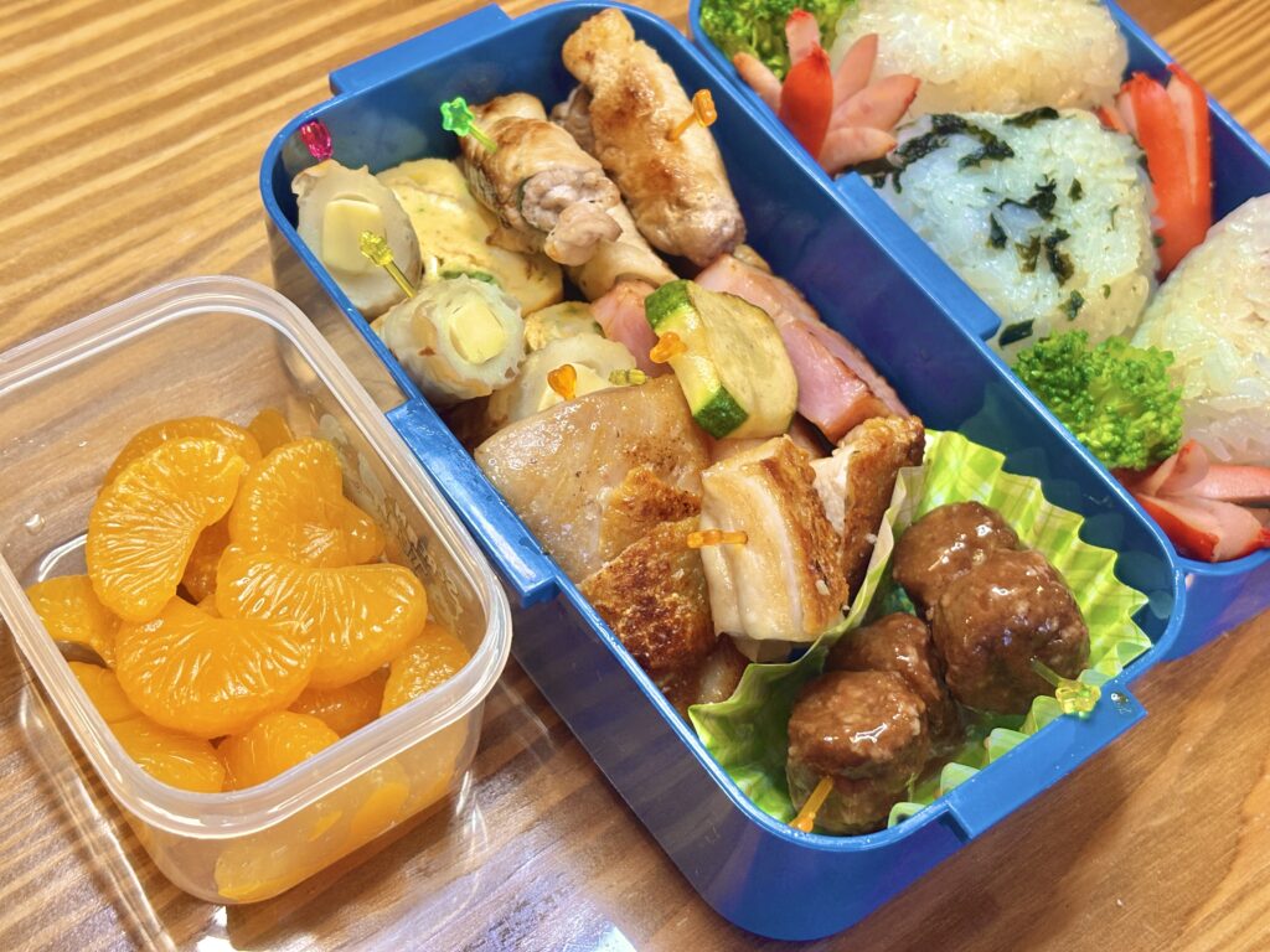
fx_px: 1908
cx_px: 635
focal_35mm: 52
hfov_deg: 36.8
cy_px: 476
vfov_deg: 28.0
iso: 125
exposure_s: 1/45
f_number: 1.6
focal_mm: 5.96
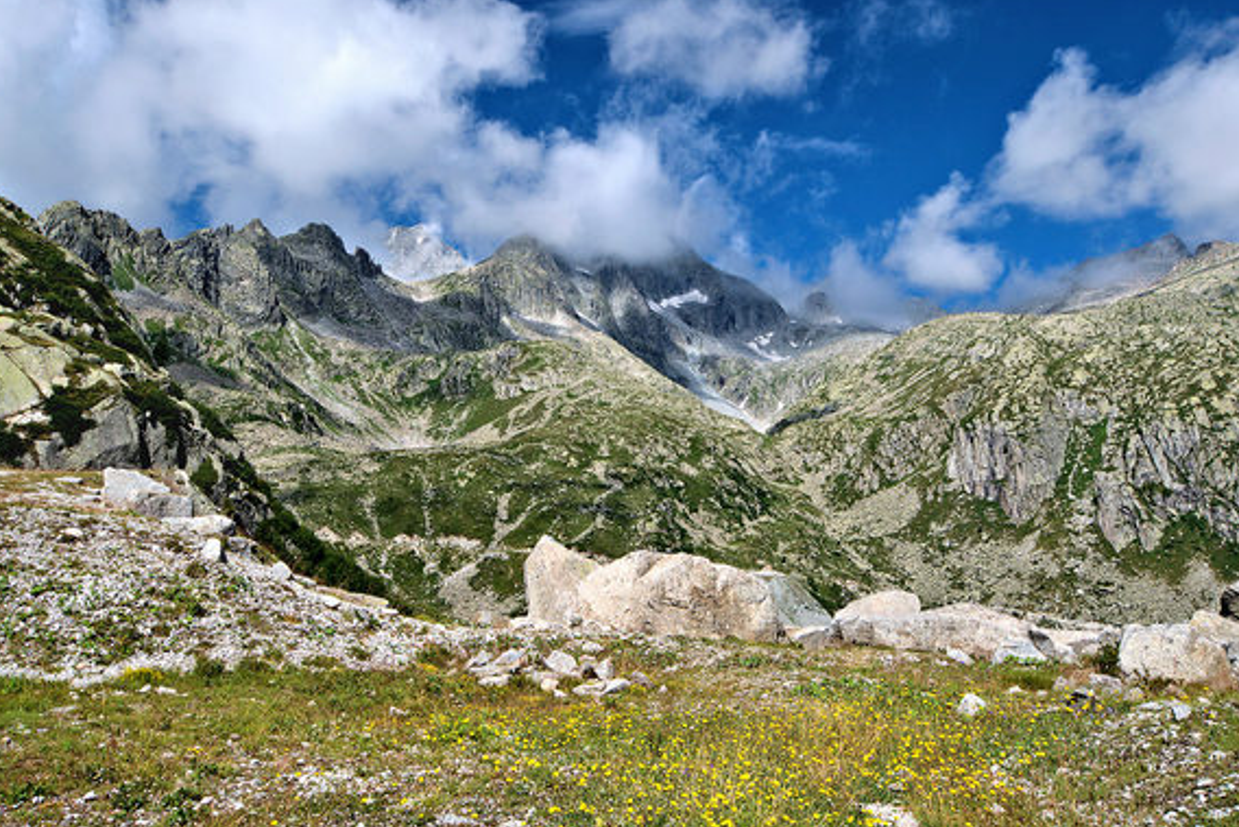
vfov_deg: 35.1
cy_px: 428
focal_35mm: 38
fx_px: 1308
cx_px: 606
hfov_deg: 50.7
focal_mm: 24
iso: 100
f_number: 11
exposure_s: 1/50
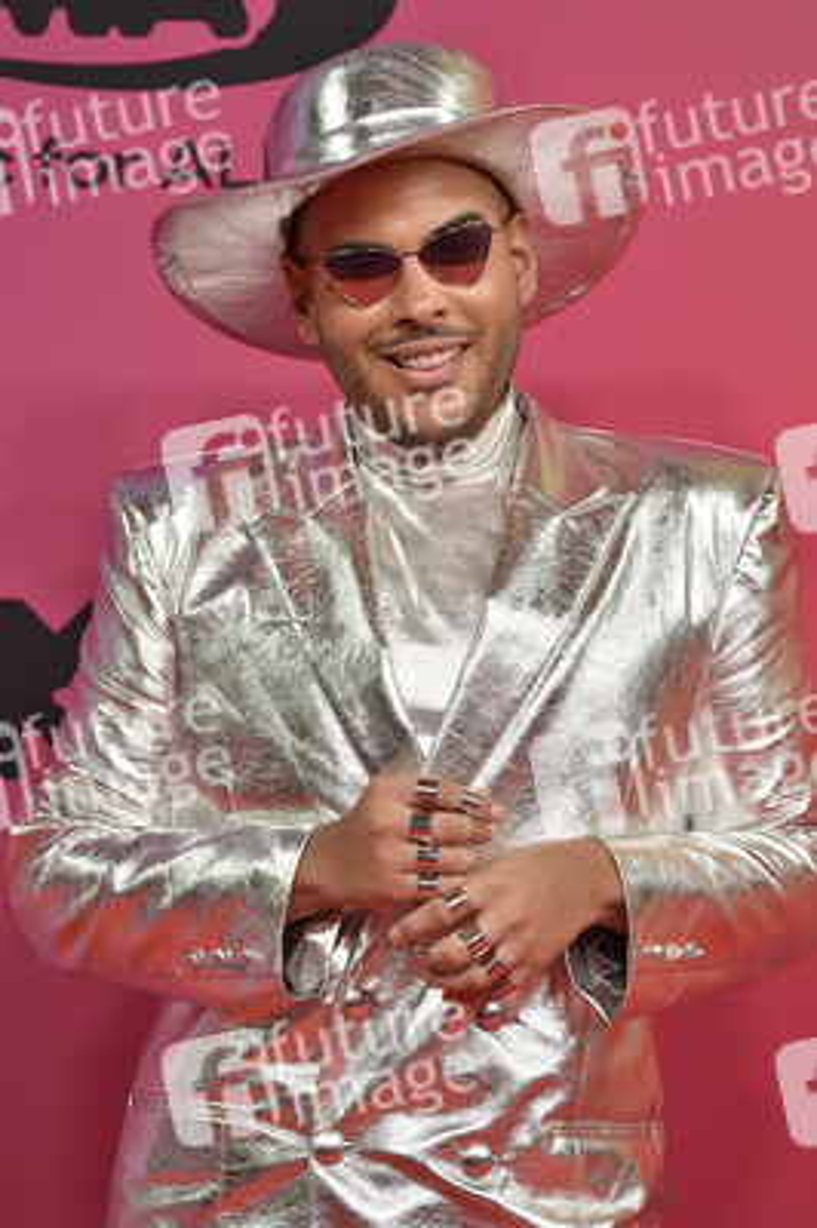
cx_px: 408
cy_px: 614
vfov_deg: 10.8
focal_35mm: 190
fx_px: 6479
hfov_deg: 7.2
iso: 2000
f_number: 5.6
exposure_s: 1/200
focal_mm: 190
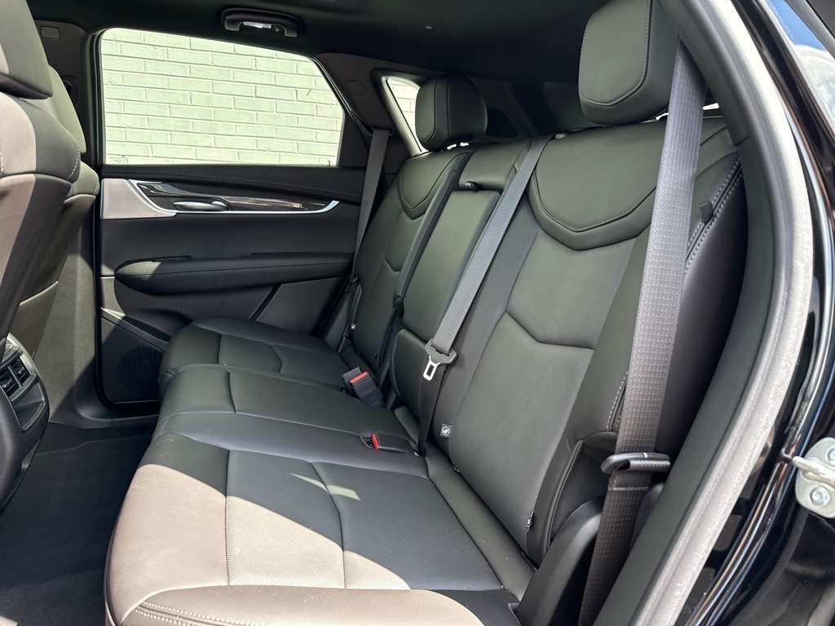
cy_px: 313
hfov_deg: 71.6
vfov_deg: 56.8
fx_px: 579
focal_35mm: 24
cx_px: 418
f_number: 1.78
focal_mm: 6.76
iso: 100
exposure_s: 1/261
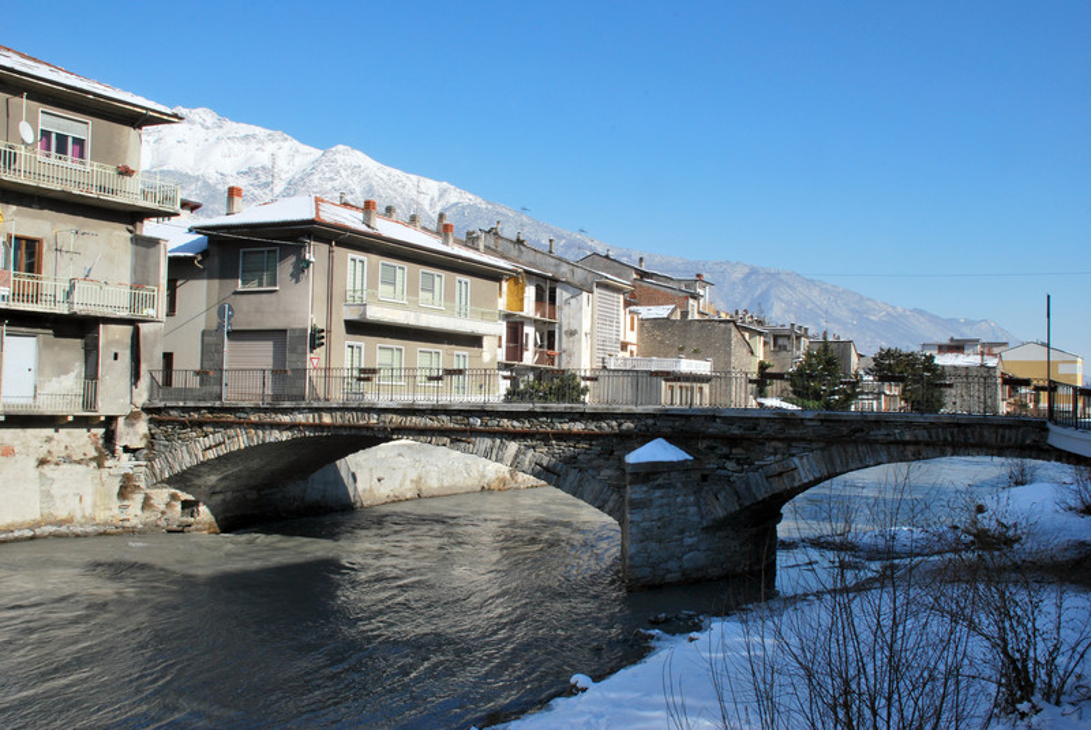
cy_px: 365
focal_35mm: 33
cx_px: 546
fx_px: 1001
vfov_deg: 40.0
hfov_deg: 57.2
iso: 200
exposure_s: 1/100
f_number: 16
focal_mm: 22
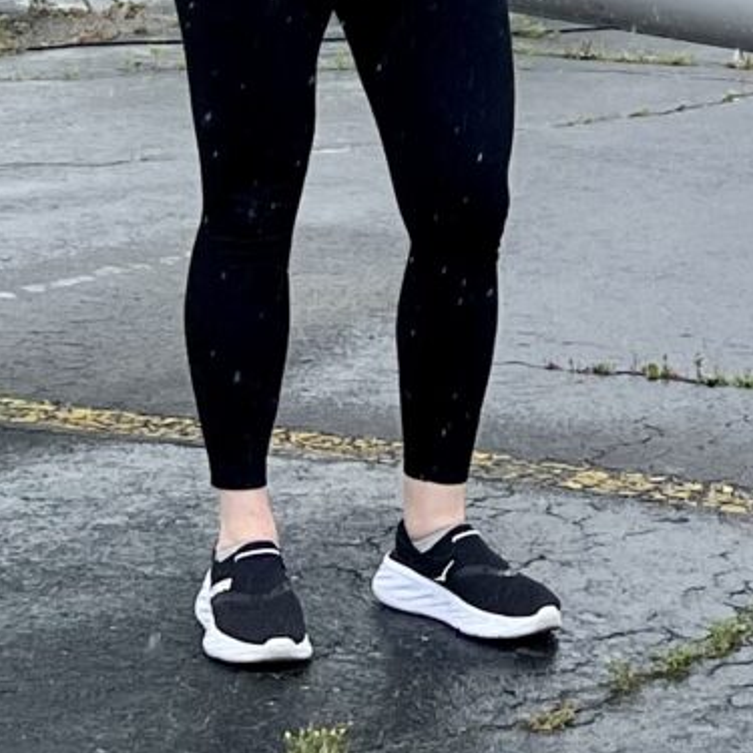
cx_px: 884
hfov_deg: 10.9
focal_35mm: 157
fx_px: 3864
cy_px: -337
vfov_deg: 10.8
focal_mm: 5.7
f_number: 1.5
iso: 50
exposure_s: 1/1252
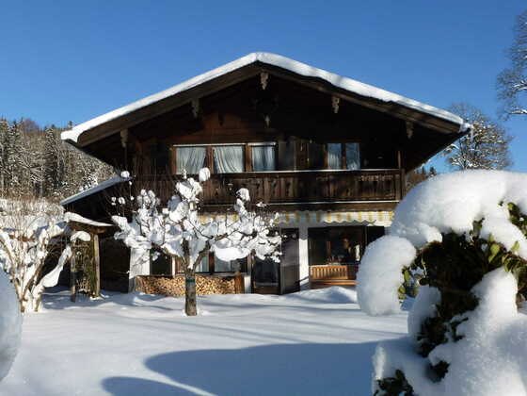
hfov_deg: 49.0
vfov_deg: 37.7
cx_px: 264
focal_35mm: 38
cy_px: 198
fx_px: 579
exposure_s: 1/500
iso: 100
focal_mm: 6.8
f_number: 5
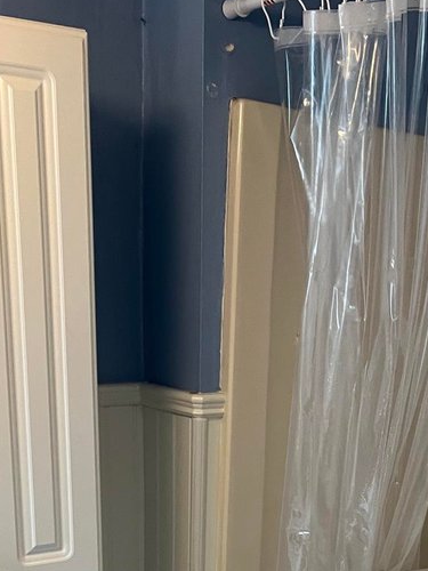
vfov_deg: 29.9
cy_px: 600
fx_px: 973
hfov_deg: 24.7
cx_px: 276
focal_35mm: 59
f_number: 1.6
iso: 160
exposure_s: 1/60
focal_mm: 5.1
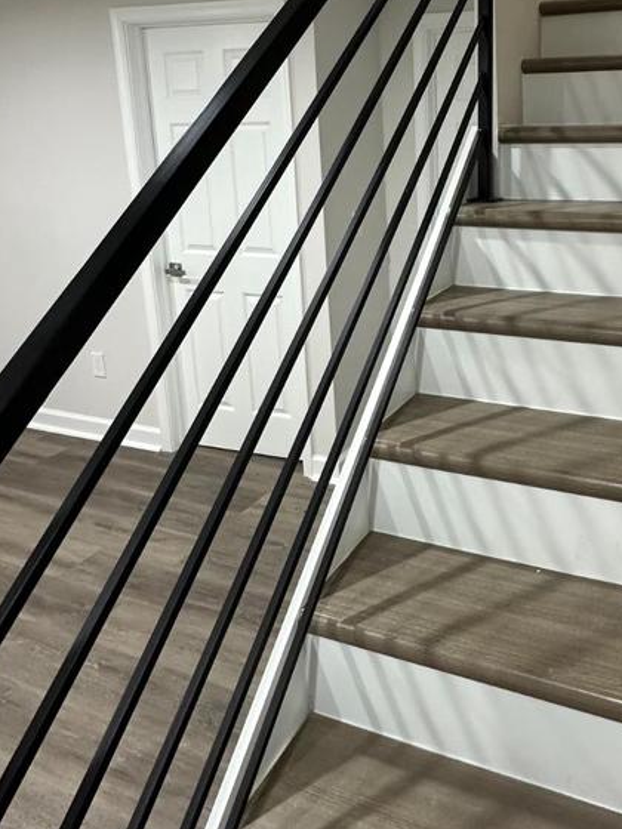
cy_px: 268
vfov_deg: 63.5
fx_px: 647
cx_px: 493
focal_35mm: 27
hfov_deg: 48.6
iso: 200
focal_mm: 2.22
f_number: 2.2
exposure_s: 1/60
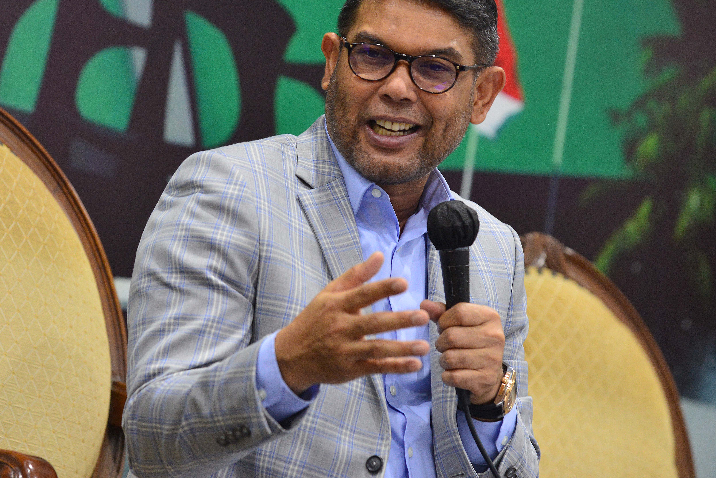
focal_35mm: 175
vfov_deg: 7.9
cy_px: 220
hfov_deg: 11.7
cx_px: 335
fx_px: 3482
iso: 2000
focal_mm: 145
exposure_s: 1/100
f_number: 4
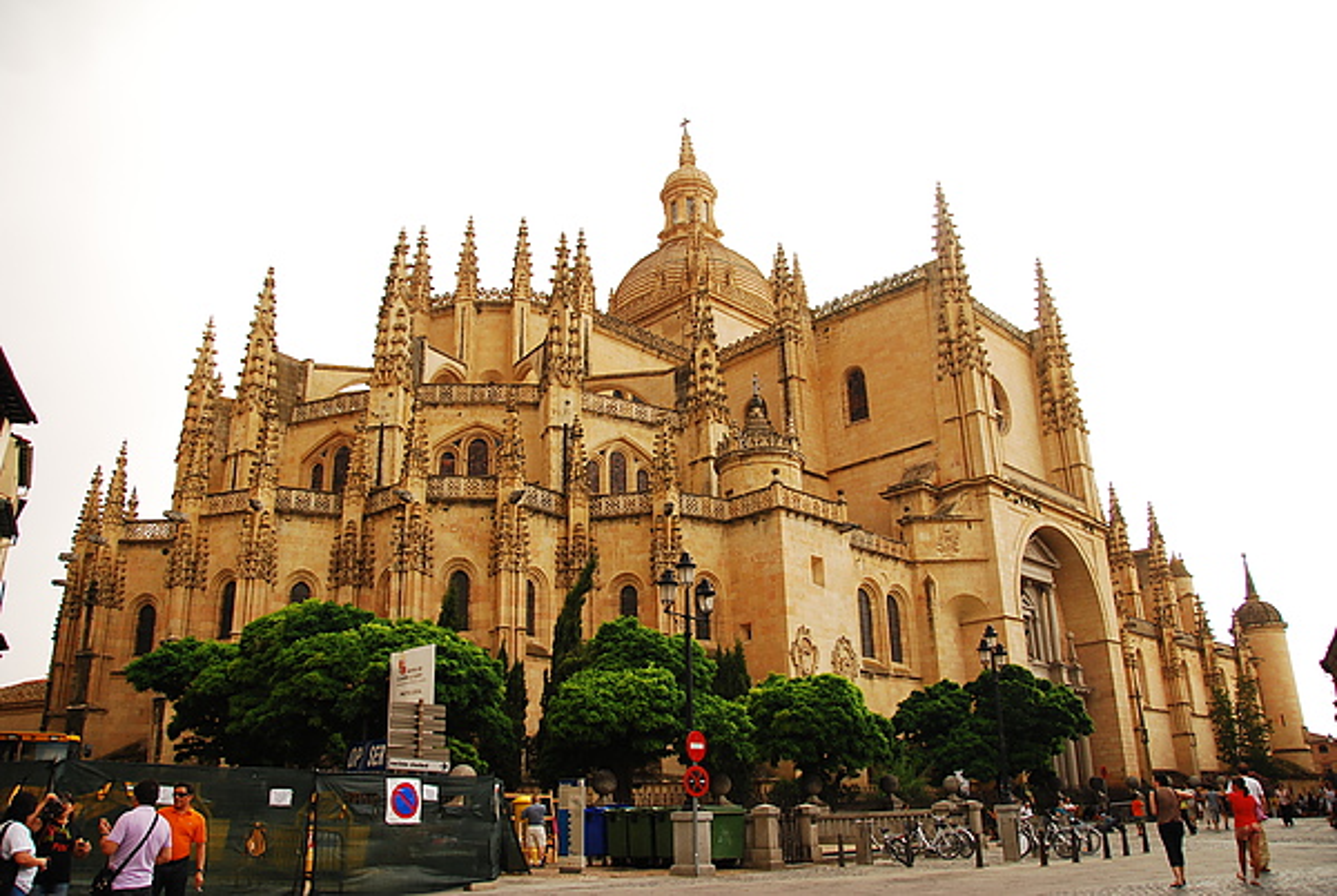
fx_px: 1004
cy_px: 448
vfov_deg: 48.1
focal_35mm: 27
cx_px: 668
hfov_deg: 67.3
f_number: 4.5
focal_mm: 18
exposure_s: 1/250
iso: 200
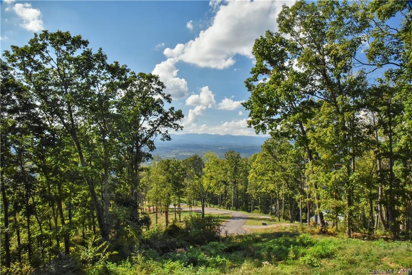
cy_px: 138
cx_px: 206
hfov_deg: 73.7
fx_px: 275
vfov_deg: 53.1
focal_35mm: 24
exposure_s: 1/500
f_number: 22
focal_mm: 24
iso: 4000
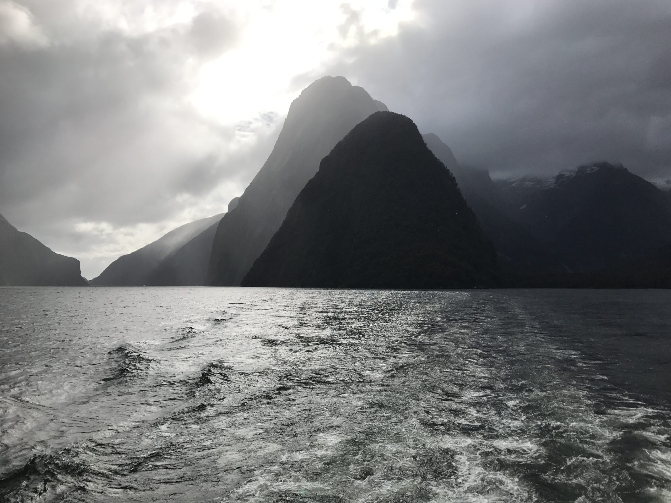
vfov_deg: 49.7
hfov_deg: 63.4
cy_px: 252
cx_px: 336
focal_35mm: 28
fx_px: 543
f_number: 1.8
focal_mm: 3.99
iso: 20
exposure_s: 1/4808
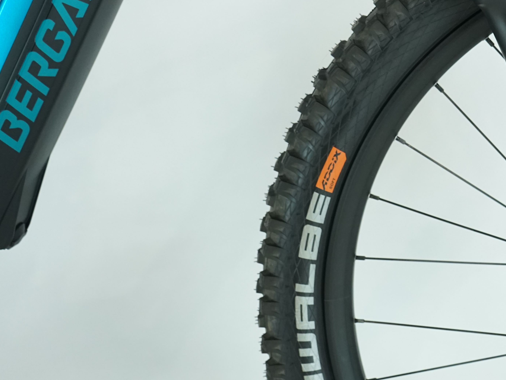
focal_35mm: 75
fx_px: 1096
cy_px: 25
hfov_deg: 24.6
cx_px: 520
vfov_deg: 19.2
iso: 1600
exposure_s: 1/200
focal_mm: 36
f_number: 5.6
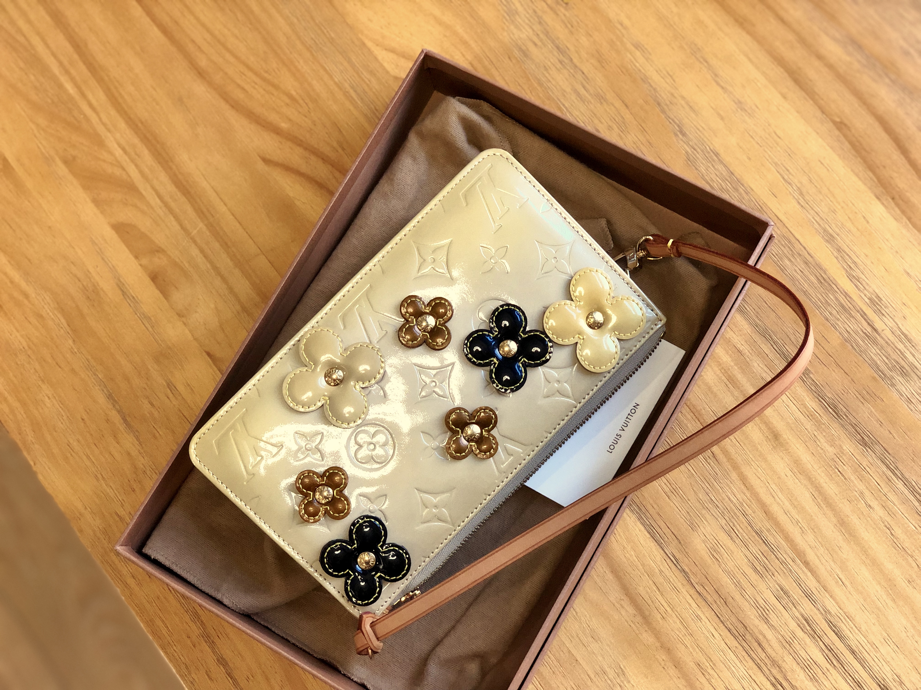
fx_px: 1384
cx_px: 460
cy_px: 345
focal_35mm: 52
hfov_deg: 36.8
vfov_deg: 28.0
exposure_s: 1/40
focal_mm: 6
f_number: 2.4
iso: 100
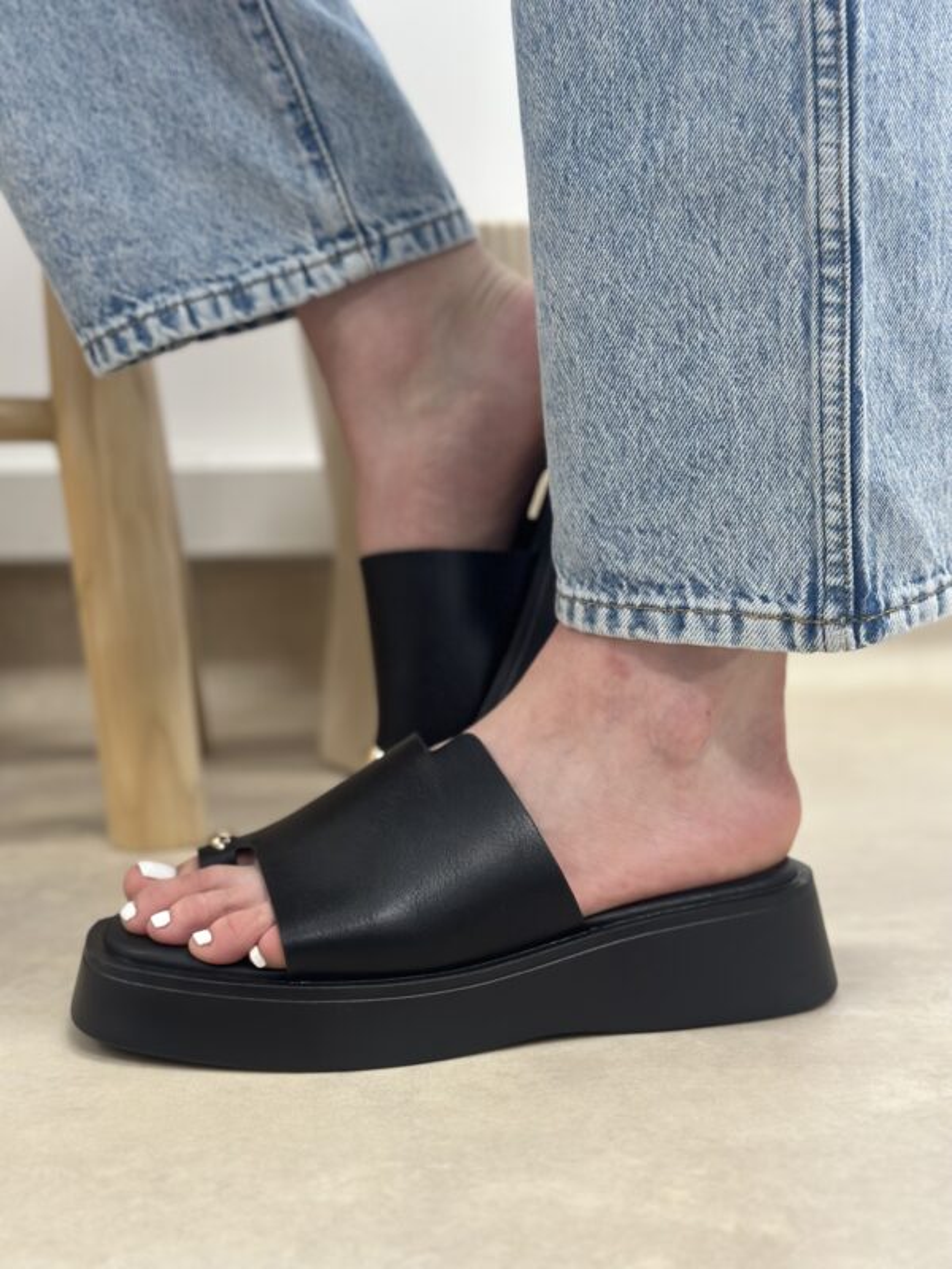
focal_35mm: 48
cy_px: 634
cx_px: 476
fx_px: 1760
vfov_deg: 39.7
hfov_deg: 30.3
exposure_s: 1/50
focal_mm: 6.86
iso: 125
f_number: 1.78
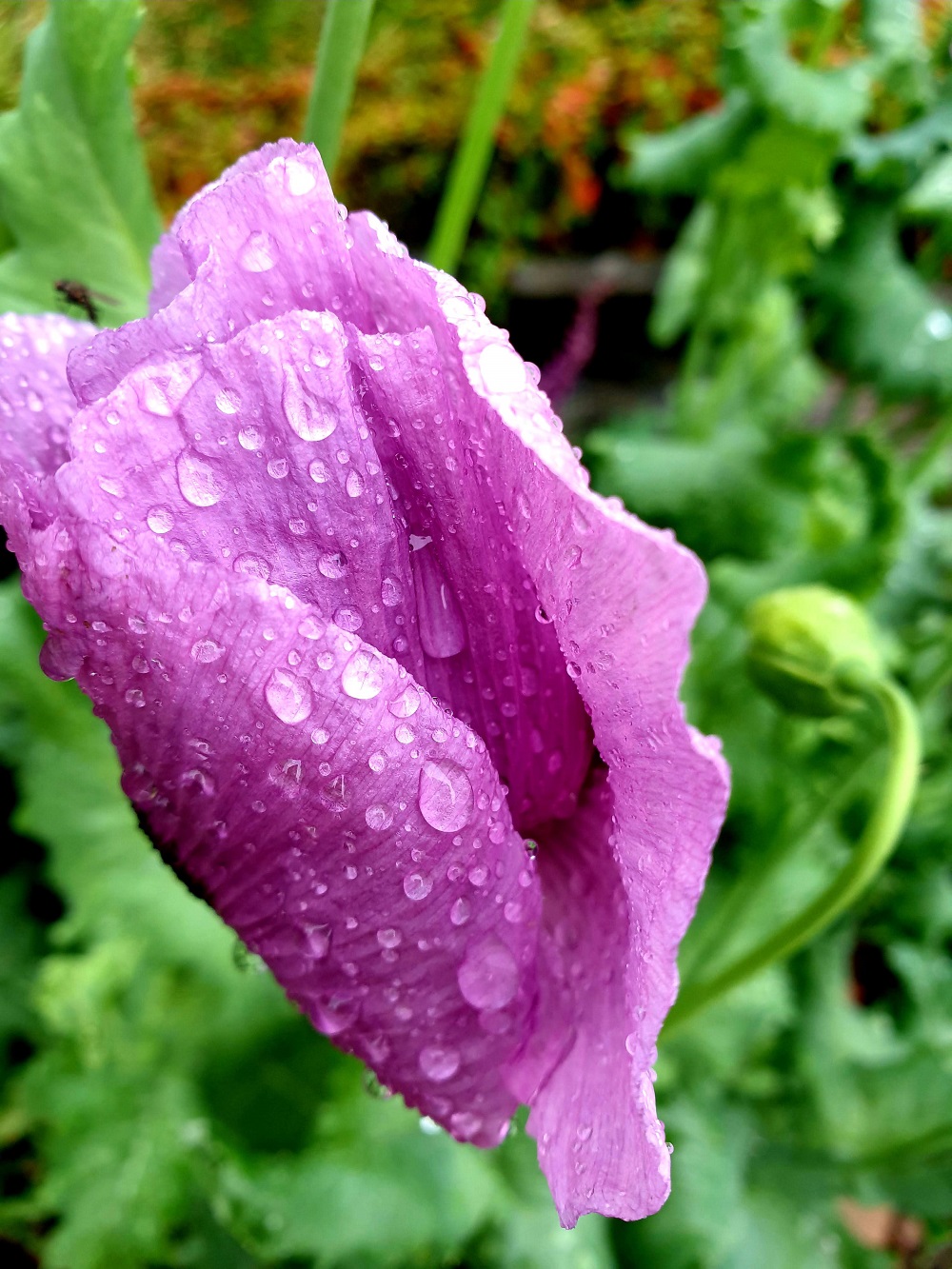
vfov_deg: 67.3
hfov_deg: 53.1
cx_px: 476
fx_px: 953
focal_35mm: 26
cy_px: 634
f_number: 2.4
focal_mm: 4.3
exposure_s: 1/100
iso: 80
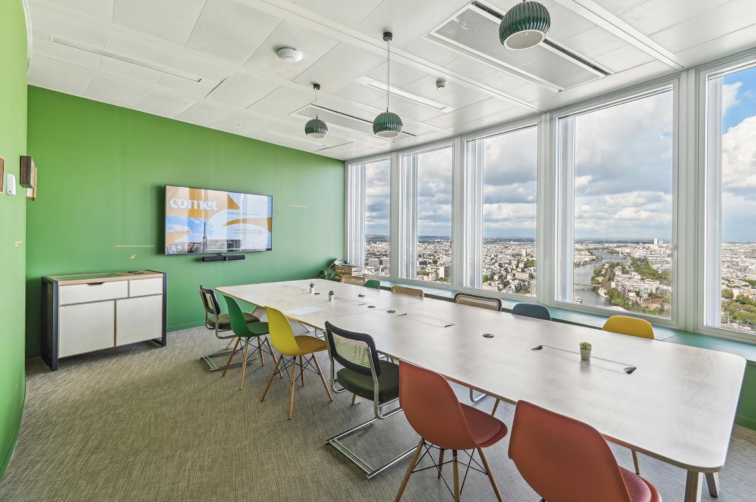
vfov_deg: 73.6
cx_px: 378
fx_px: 336
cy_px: 251
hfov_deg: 96.8
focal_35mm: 16
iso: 200
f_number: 11
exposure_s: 1/20
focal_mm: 16
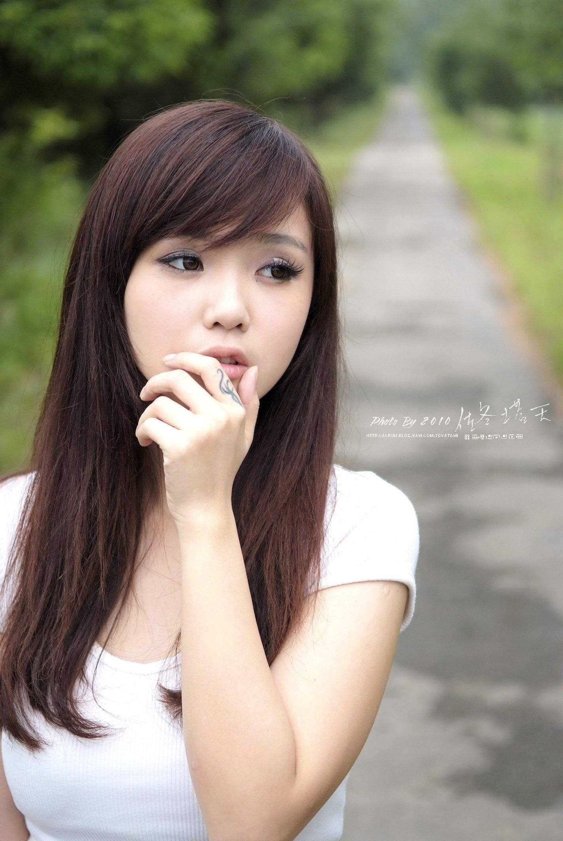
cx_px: 282
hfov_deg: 16.5
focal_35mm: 83
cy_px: 420
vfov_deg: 24.4
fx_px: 1942
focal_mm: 55
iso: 400
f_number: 2.8
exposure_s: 1/640
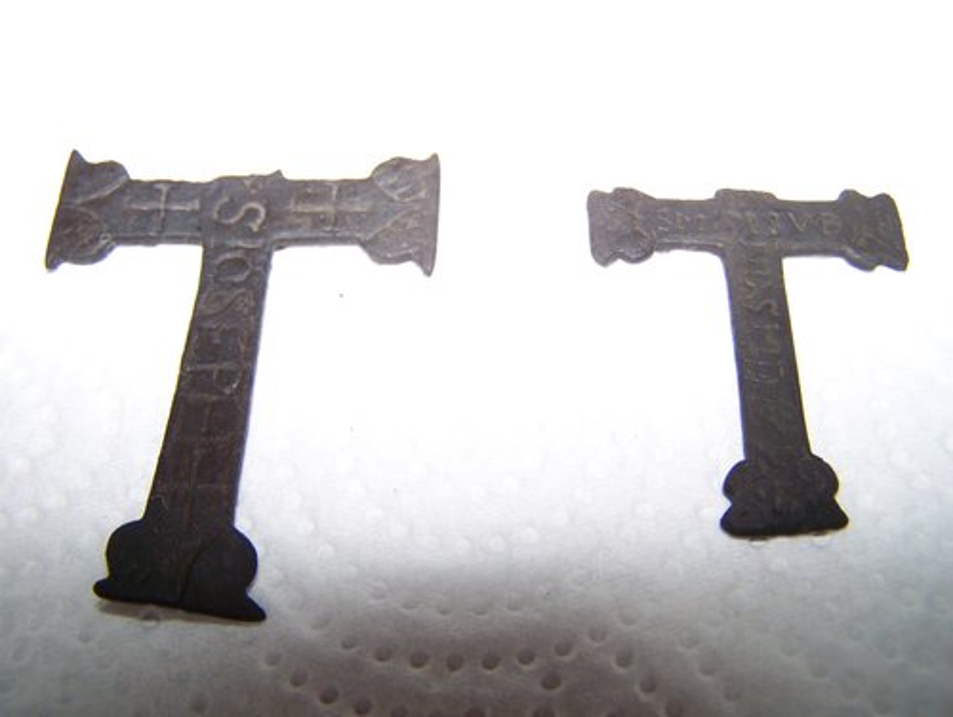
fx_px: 1047
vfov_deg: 37.8
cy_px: 358
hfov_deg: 48.9
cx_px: 476
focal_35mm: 38
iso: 80
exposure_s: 1/60
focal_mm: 6.3
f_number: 2.8
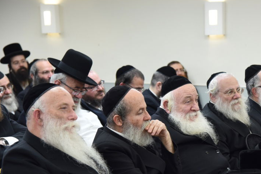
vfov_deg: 11.0
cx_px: 188
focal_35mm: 125
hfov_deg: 16.3
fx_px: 906
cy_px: 116
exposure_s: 1/125
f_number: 5
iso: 1600
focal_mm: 86
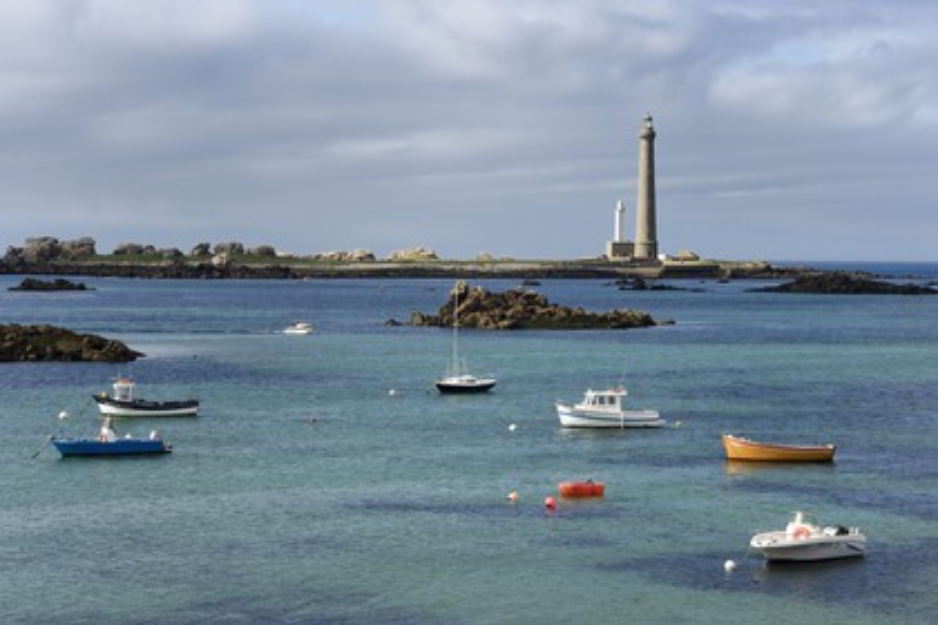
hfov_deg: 20.4
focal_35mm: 100
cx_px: 469
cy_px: 312
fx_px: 2605
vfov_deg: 13.7
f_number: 16
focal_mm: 100
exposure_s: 1/200
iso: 200
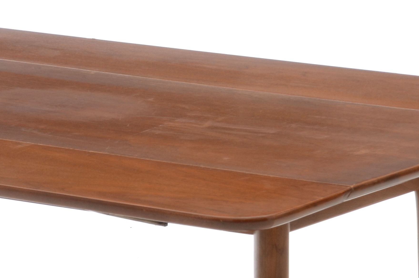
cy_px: 349
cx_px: 72
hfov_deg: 5.4
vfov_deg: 3.6
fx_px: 4403
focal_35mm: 379
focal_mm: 90
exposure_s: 1/125
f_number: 10
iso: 200
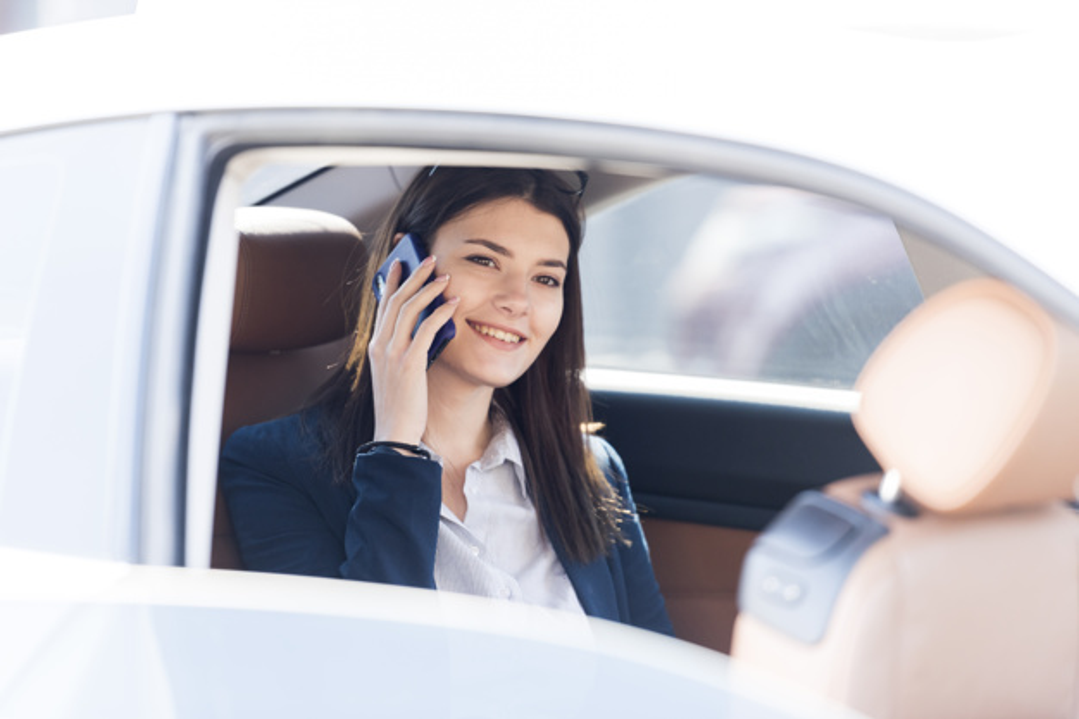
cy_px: 360
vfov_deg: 6.9
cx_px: 540
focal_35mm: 200
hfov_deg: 10.3
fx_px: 5993
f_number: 2.8
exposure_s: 1/200
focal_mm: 200
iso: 320
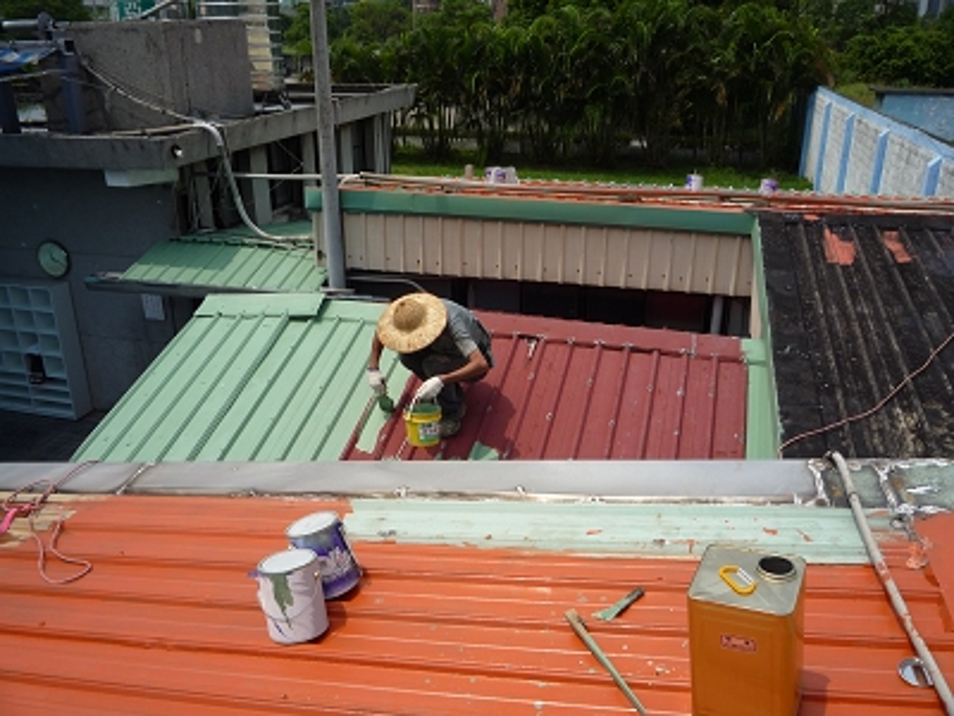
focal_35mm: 30
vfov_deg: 46.8
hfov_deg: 60.0
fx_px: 827
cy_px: 358
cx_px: 477
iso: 100
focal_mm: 5.2
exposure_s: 1/400
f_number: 5.6
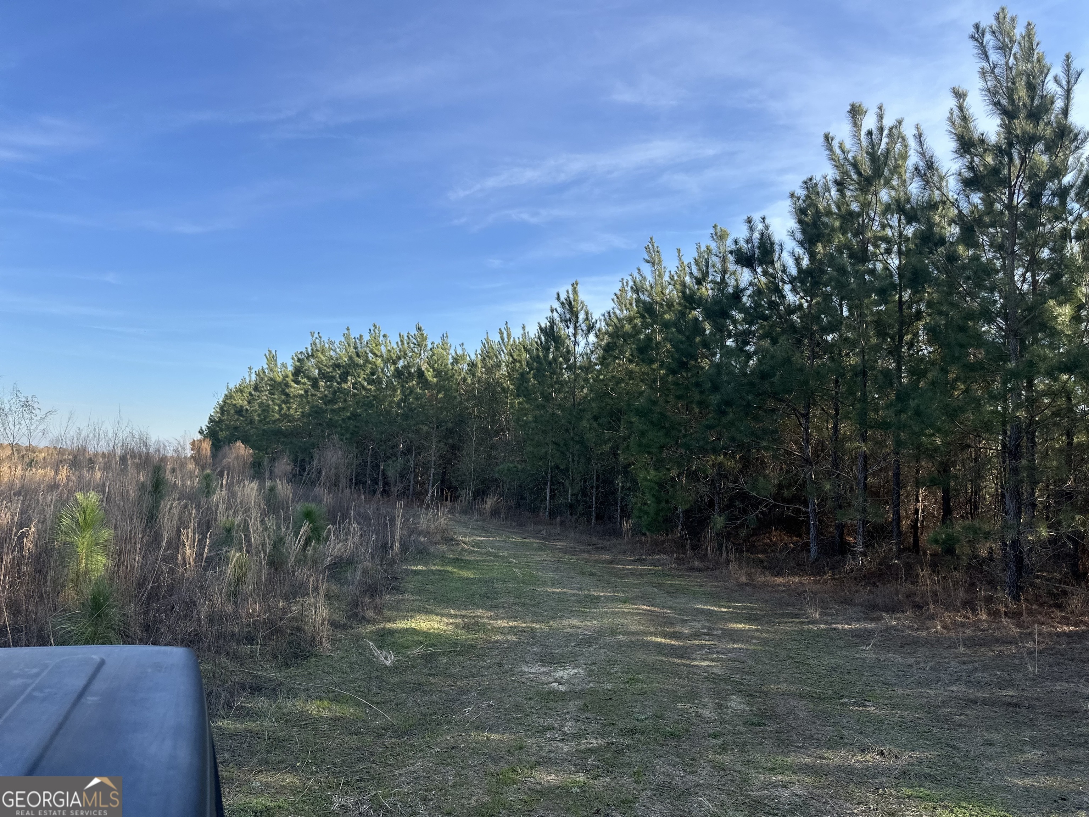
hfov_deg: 71.6
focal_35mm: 24
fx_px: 755
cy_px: 408
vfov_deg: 56.8
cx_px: 544
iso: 80
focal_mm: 6.86
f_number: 1.78
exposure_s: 1/2155
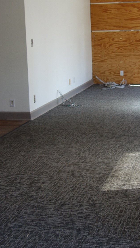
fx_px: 475
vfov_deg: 29.2
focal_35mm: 72
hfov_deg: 16.7
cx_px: 102
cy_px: 93
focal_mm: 10.4
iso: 125
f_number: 2
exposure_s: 1/100
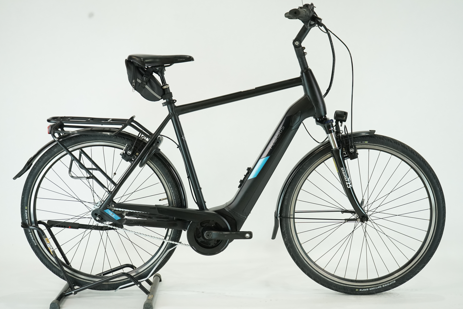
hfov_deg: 37.5
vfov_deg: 25.5
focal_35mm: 53
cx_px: 232
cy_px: 154
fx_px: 682
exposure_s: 1/200
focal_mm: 53
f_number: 5.6
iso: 1600
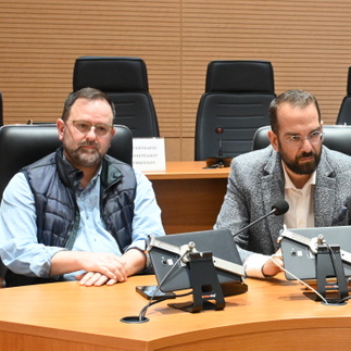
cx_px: 297
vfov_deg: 23.9
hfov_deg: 23.5
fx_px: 828
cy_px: 164
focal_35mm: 72
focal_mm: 30.5
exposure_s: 1/60
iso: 4500
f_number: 4.8
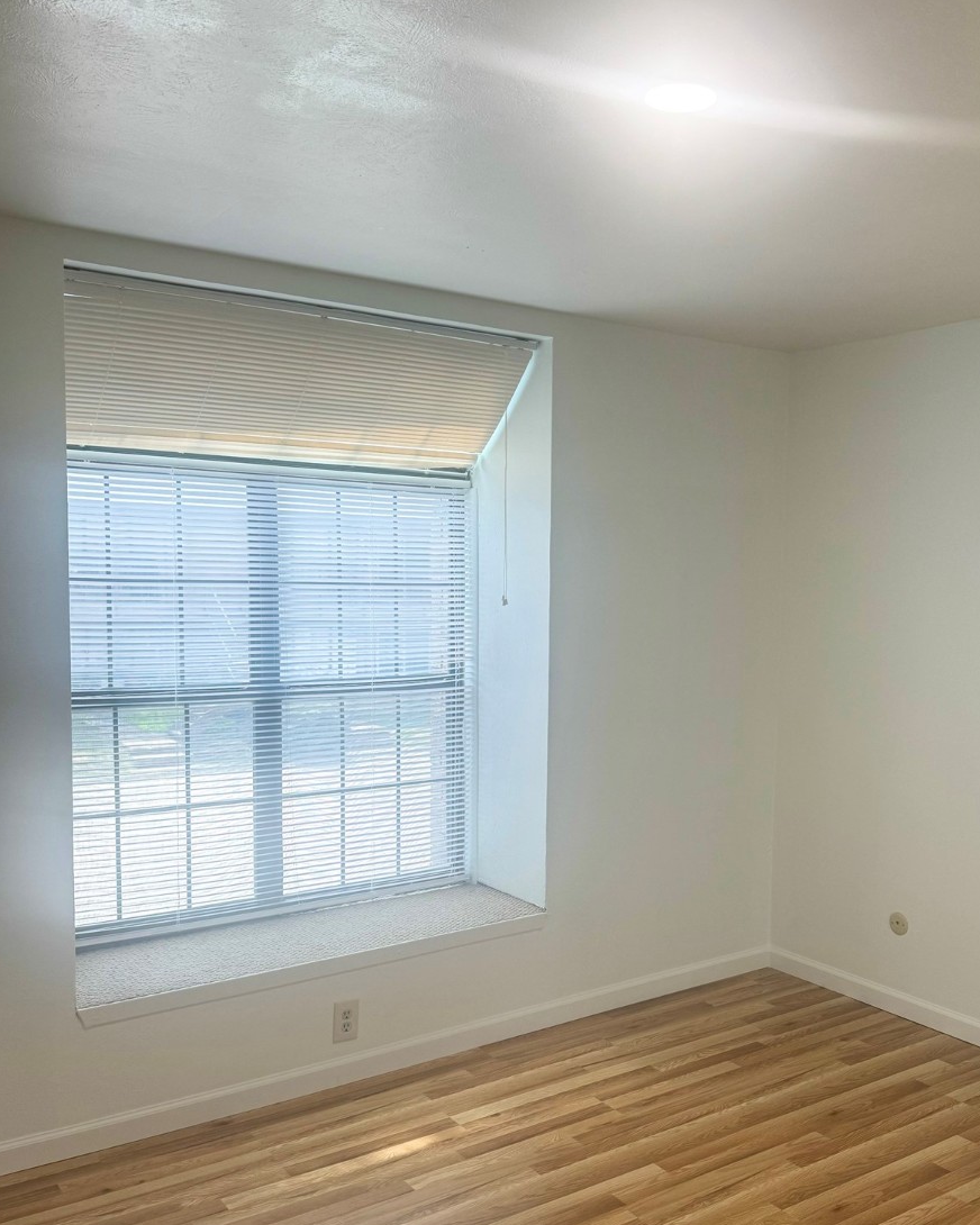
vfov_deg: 54.2
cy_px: 662
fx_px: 1196
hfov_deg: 44.0
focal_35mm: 33
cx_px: 637
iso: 80
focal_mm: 6.76
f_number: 1.78
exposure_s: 1/120
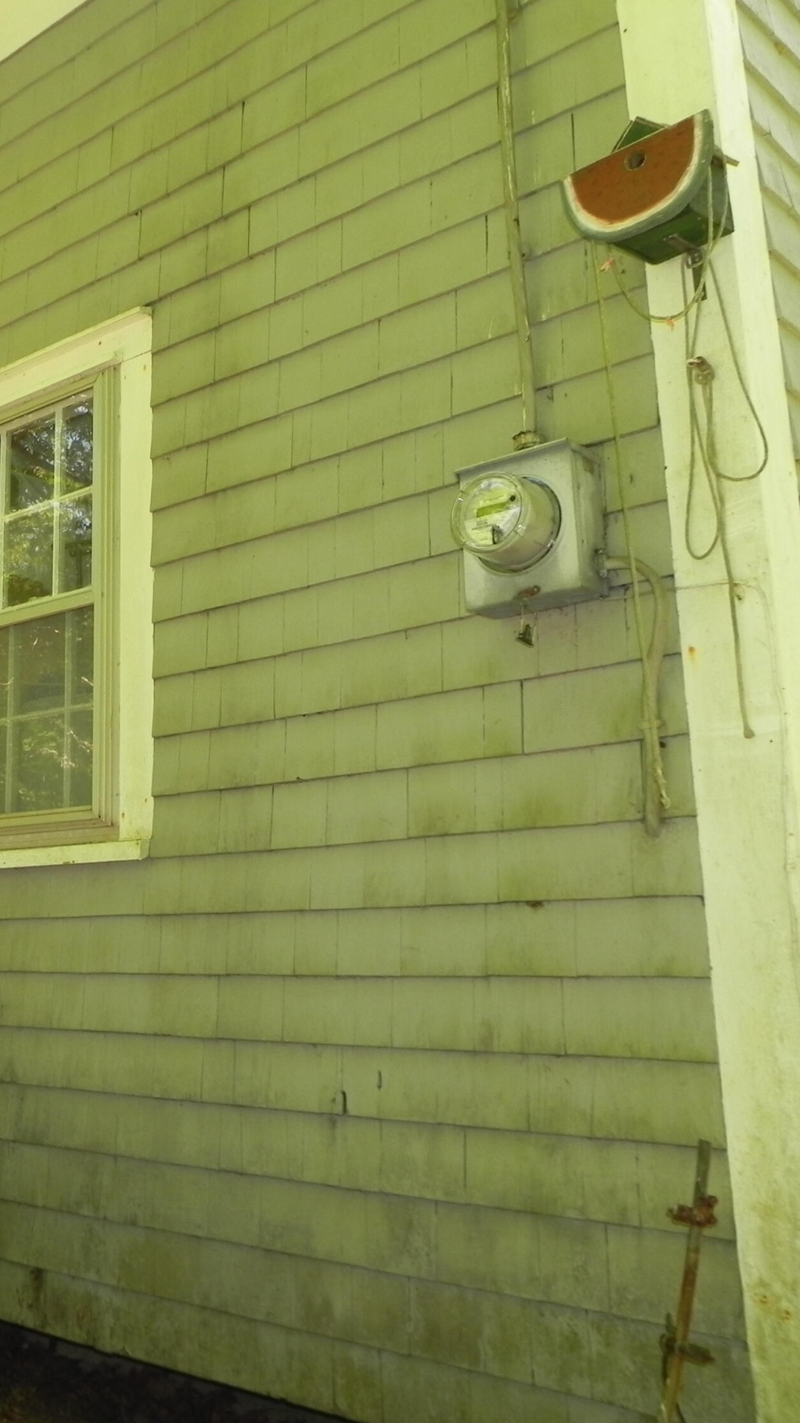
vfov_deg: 52.8
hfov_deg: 29.0
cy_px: 712
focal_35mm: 38
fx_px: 1433
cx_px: -17
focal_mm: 4.6
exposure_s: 1/111
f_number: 3.5
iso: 160
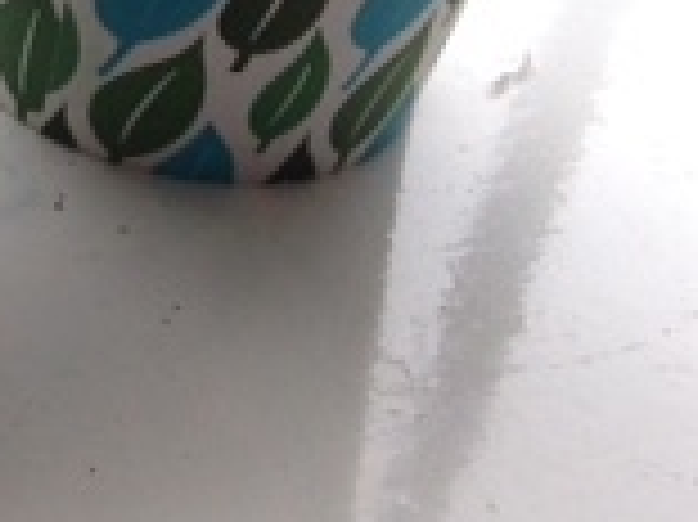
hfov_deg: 13.1
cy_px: -369
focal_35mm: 136
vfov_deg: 10.3
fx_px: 2740
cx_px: -581
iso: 80
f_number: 2.4
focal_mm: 4.12
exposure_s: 1/120
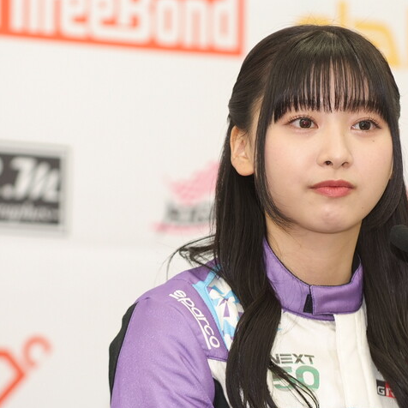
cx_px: 225
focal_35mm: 289
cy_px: 205
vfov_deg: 6.1
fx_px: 3854
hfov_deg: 6.1
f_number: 4
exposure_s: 1/60
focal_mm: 150
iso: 400
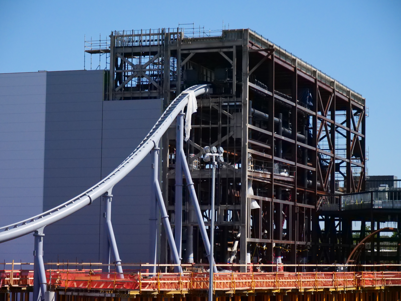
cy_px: 150
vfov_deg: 12.3
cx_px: 200
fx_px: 1390
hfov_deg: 16.4
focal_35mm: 120
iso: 3200
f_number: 4
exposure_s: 1/25000
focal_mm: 60
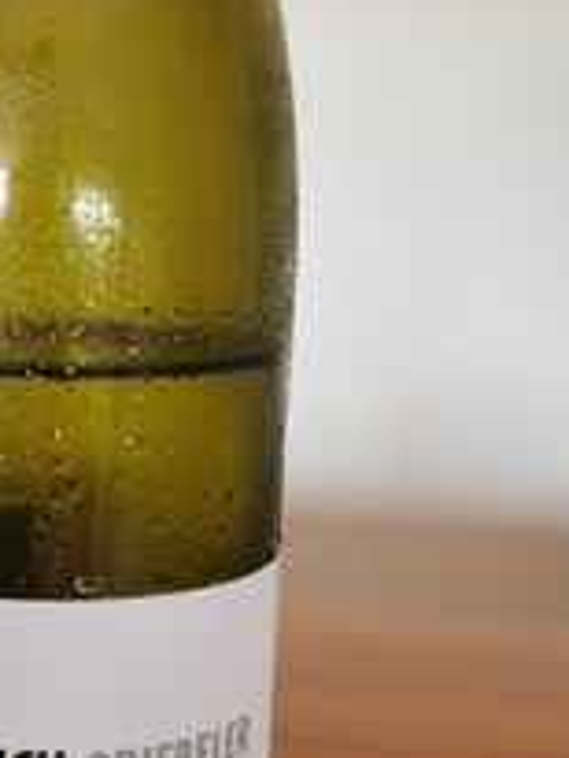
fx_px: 1248
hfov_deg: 25.1
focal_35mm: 57
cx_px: 94
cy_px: 427
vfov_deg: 33.7
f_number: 1.8
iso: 320
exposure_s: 1/50
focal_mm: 5.58
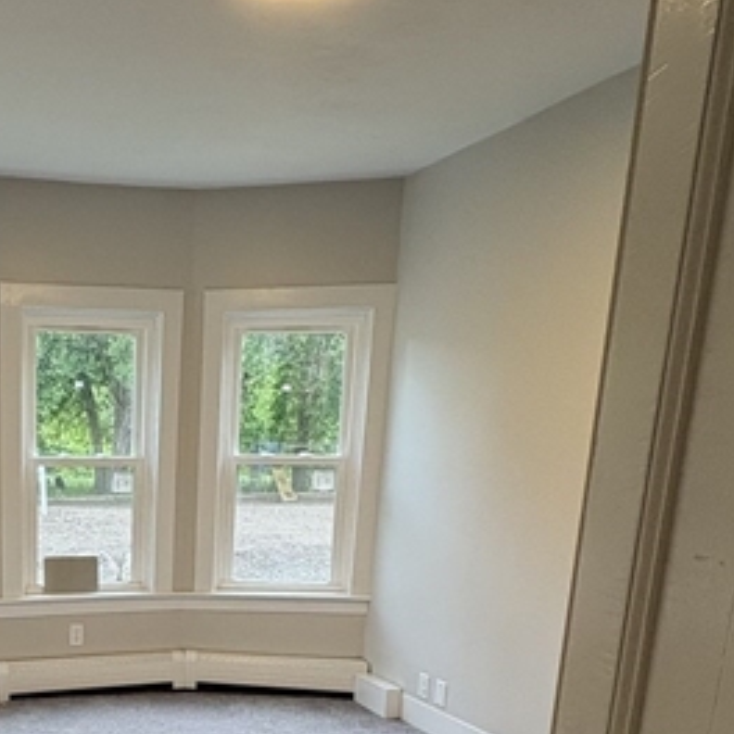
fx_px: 864
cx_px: 92
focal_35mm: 36
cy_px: 612
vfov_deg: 43.4
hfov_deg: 42.7
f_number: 2.2
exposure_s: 1/120
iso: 125
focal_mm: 2.22
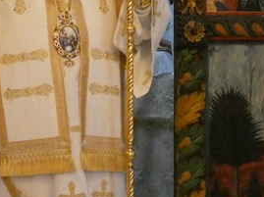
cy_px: -44
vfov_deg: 10.2
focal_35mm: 143
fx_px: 1089
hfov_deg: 13.7
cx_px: 48
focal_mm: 8.6
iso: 1600
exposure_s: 1/60
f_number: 3.8
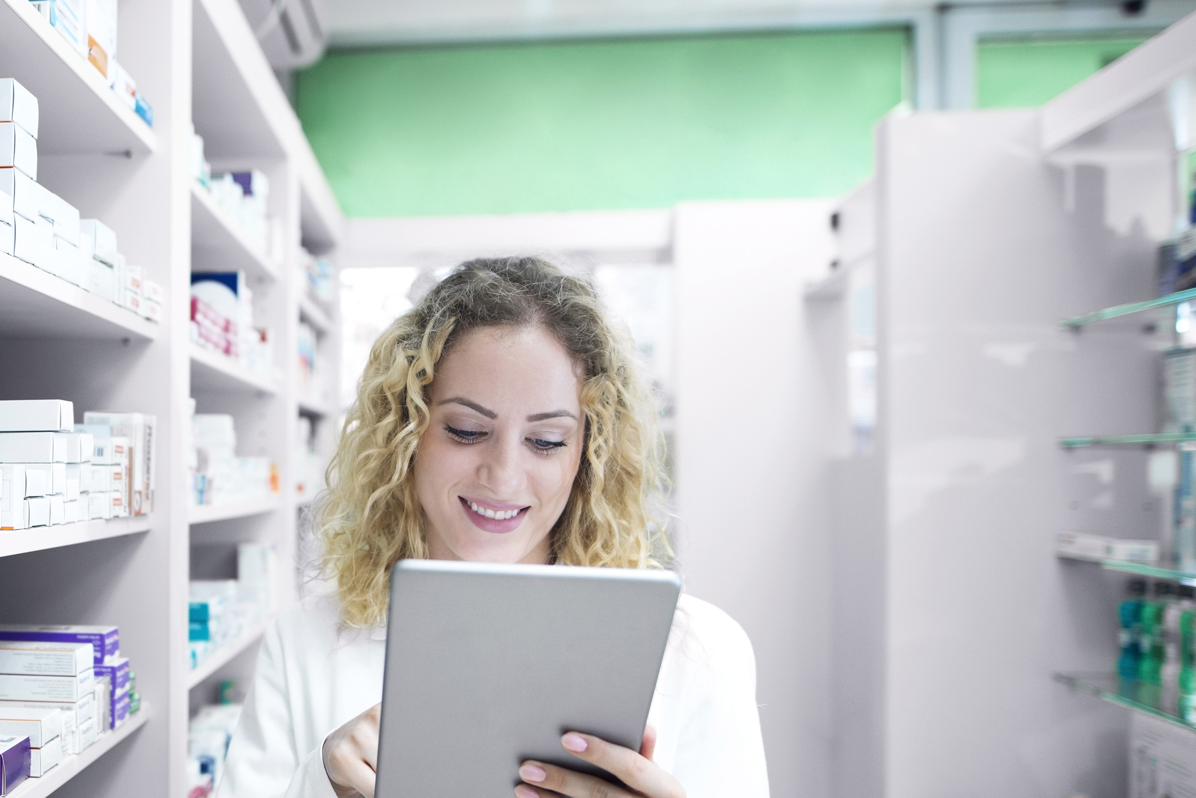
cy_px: 521
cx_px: 475
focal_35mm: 29
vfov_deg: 44.4
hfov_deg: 63.0
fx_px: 964
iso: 500
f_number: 1.6
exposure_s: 1/200
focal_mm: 20
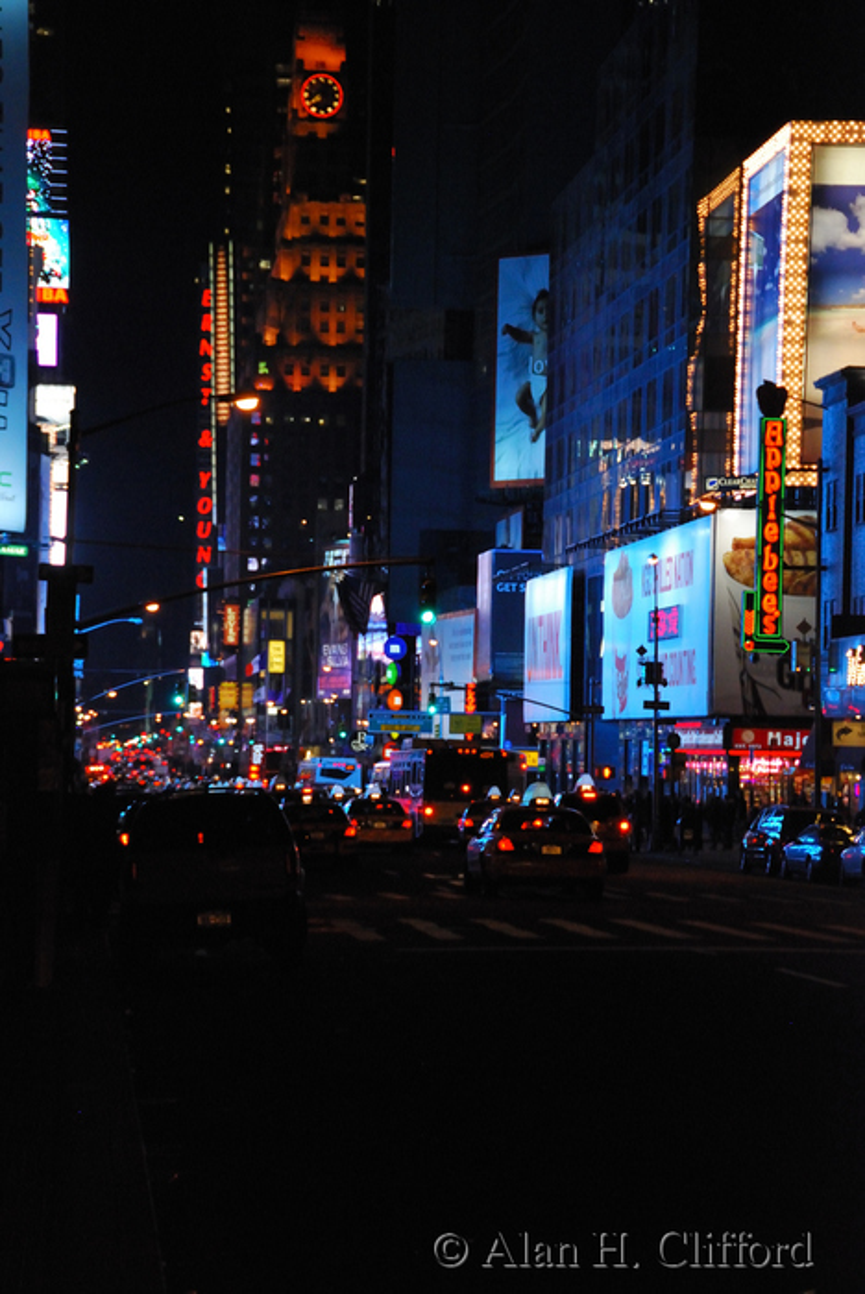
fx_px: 3777
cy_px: 647
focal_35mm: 105
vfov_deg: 19.4
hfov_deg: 13.1
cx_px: 432
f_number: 5
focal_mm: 70
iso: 1600
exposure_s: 1/125
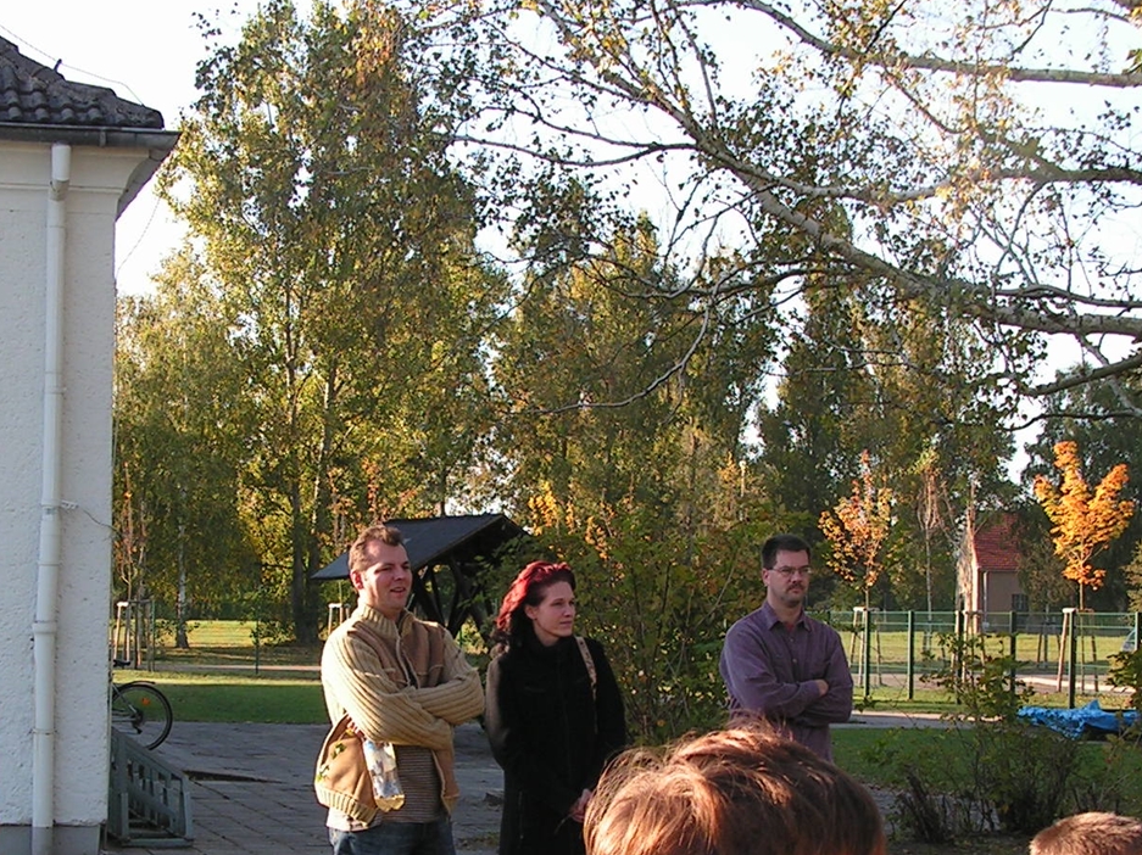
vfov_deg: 17.9
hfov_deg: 23.8
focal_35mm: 82
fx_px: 2704
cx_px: 539
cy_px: 620
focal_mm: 8.1
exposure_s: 1/250
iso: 64
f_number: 3.2
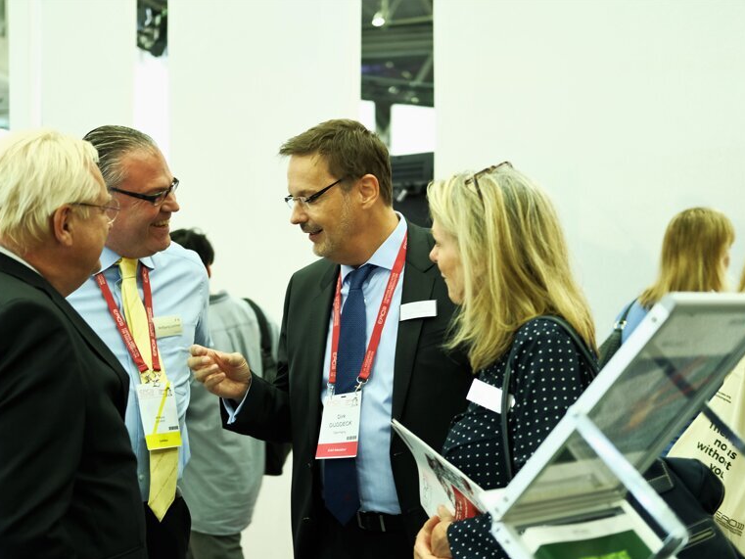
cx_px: 349
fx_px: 1248
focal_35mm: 58
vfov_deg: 25.2
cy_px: 281
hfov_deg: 33.2
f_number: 2
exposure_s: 1/105
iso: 1600
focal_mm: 35
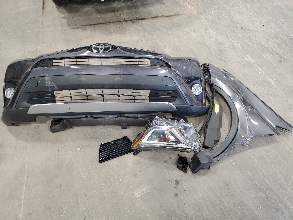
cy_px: 110
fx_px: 220
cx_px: 146
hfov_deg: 67.3
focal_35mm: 26
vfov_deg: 53.1
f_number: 1.5
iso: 162
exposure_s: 1/60.2
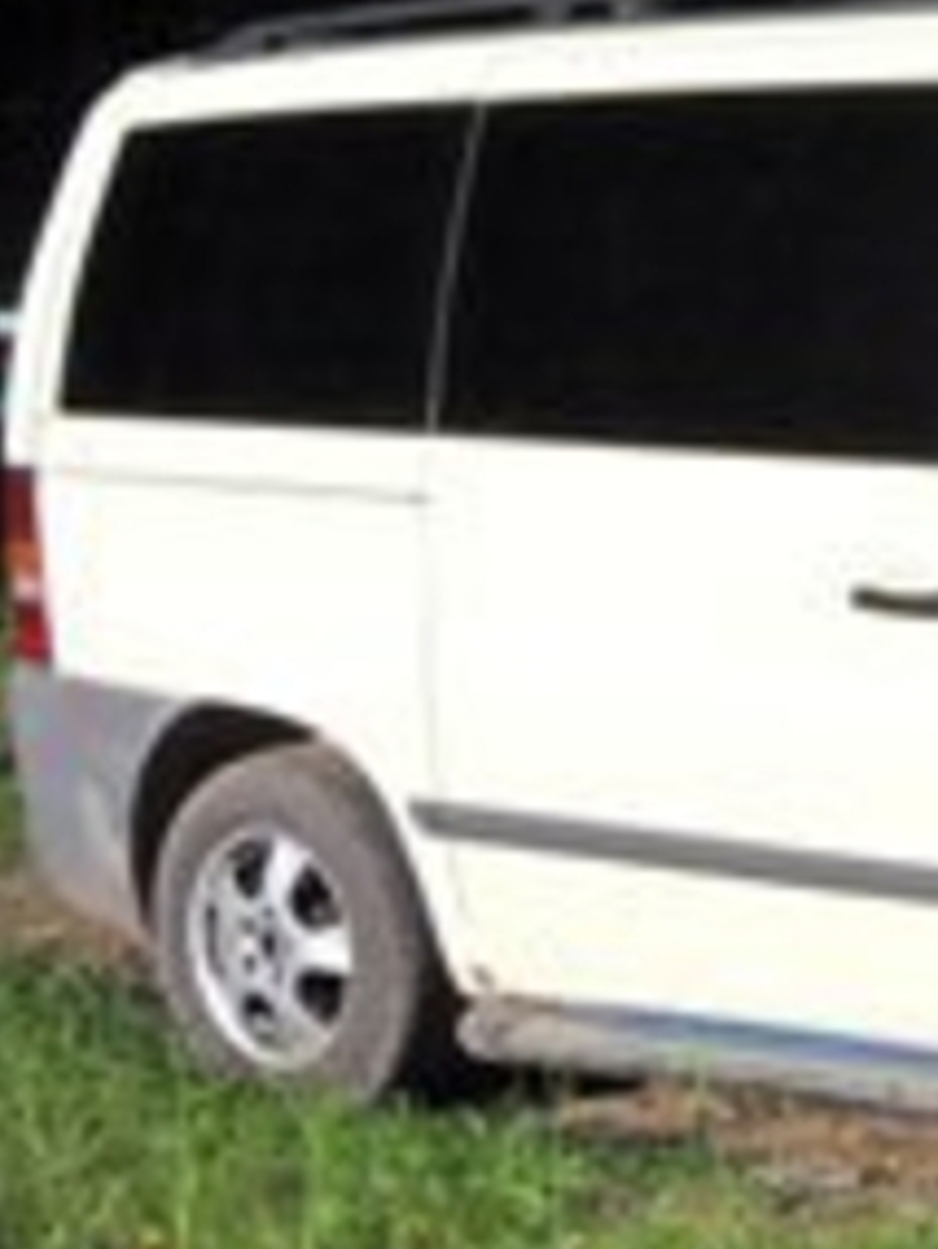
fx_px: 3538
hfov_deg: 14.2
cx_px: 1392
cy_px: 245
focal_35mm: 98
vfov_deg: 19.8
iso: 80
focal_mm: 6.3
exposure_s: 1/125
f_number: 8.2
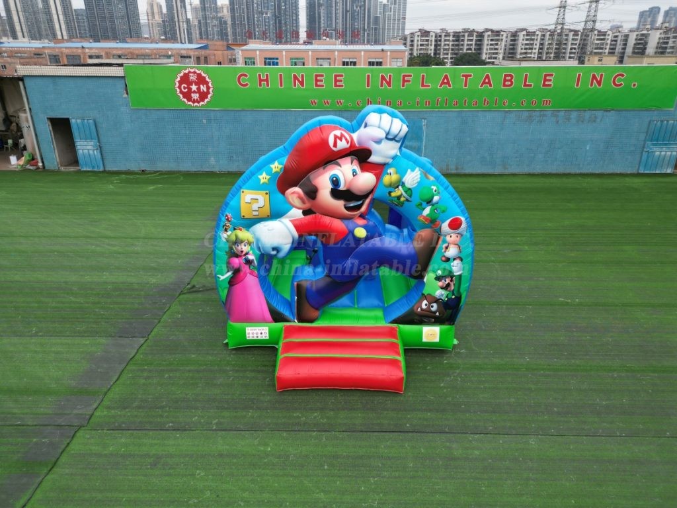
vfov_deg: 56.8
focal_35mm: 24
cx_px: 338
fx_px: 469
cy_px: 254
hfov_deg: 71.6
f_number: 1.7
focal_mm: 6.72
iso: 110
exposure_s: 1/1250
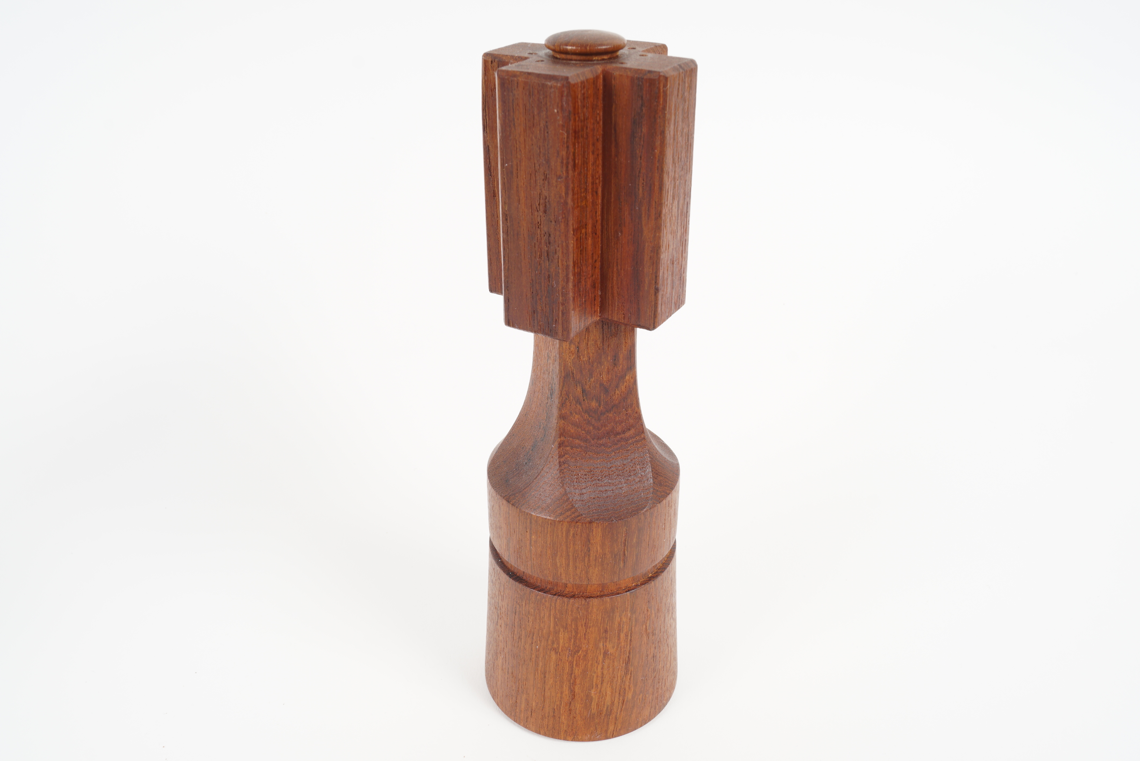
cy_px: 380
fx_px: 1046
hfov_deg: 57.2
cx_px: 570
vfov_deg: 40.0
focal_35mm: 33
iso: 100
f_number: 16
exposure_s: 1/125
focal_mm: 22
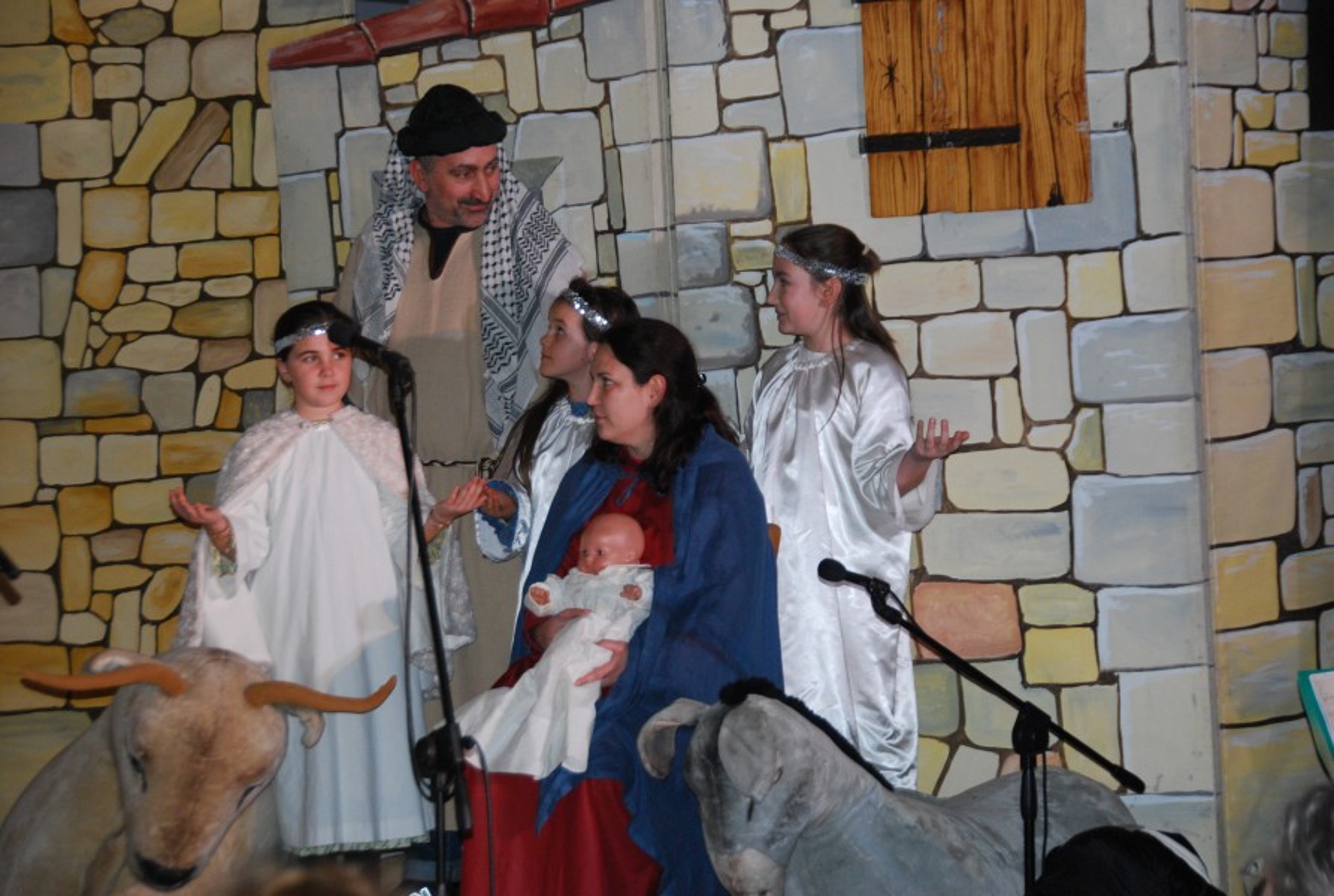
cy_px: 448
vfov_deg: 13.1
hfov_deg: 19.4
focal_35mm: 105
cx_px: 667
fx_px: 3900
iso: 800
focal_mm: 70
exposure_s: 1/60
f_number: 5
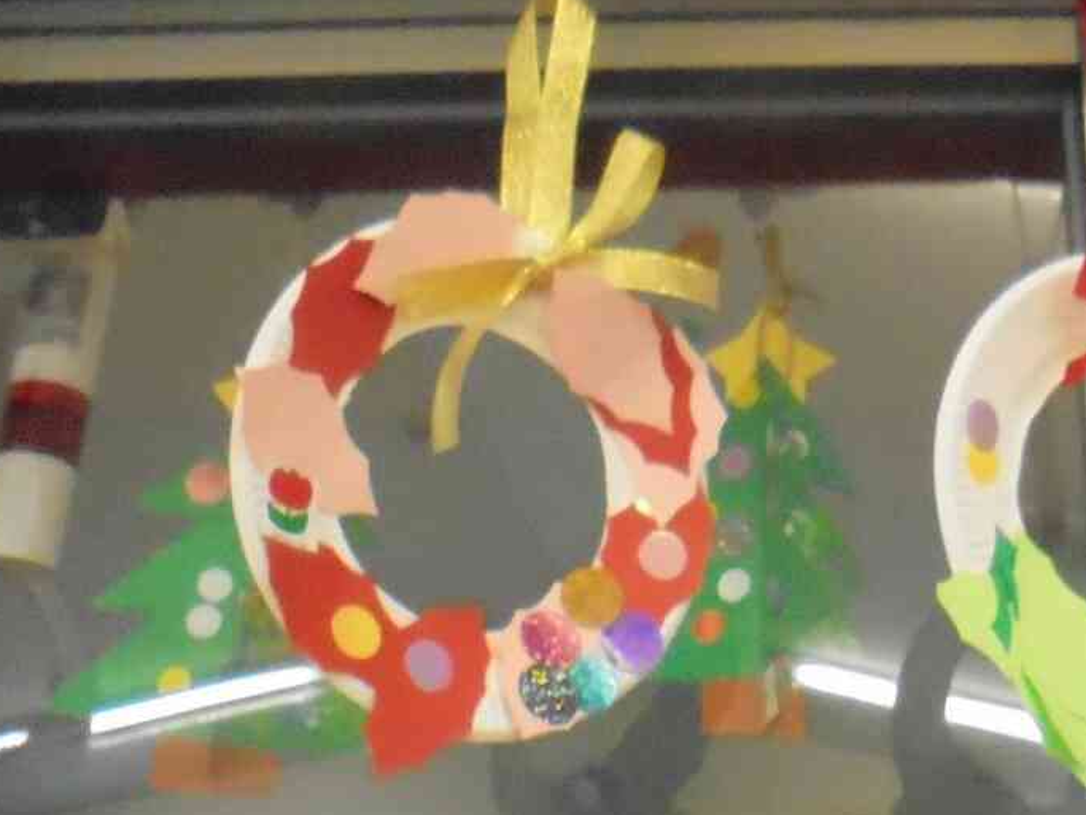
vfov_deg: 29.6
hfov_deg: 38.0
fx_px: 1538
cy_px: 499
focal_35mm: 49
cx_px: 798
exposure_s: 1/60
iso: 1250
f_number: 3.5
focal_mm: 4.6
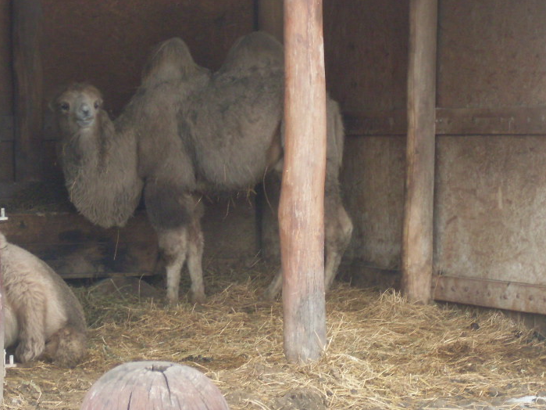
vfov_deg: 8.9
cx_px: 195
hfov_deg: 11.8
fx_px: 2634
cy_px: 185
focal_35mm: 167
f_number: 5.2
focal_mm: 18.9
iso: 160
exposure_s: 1/60
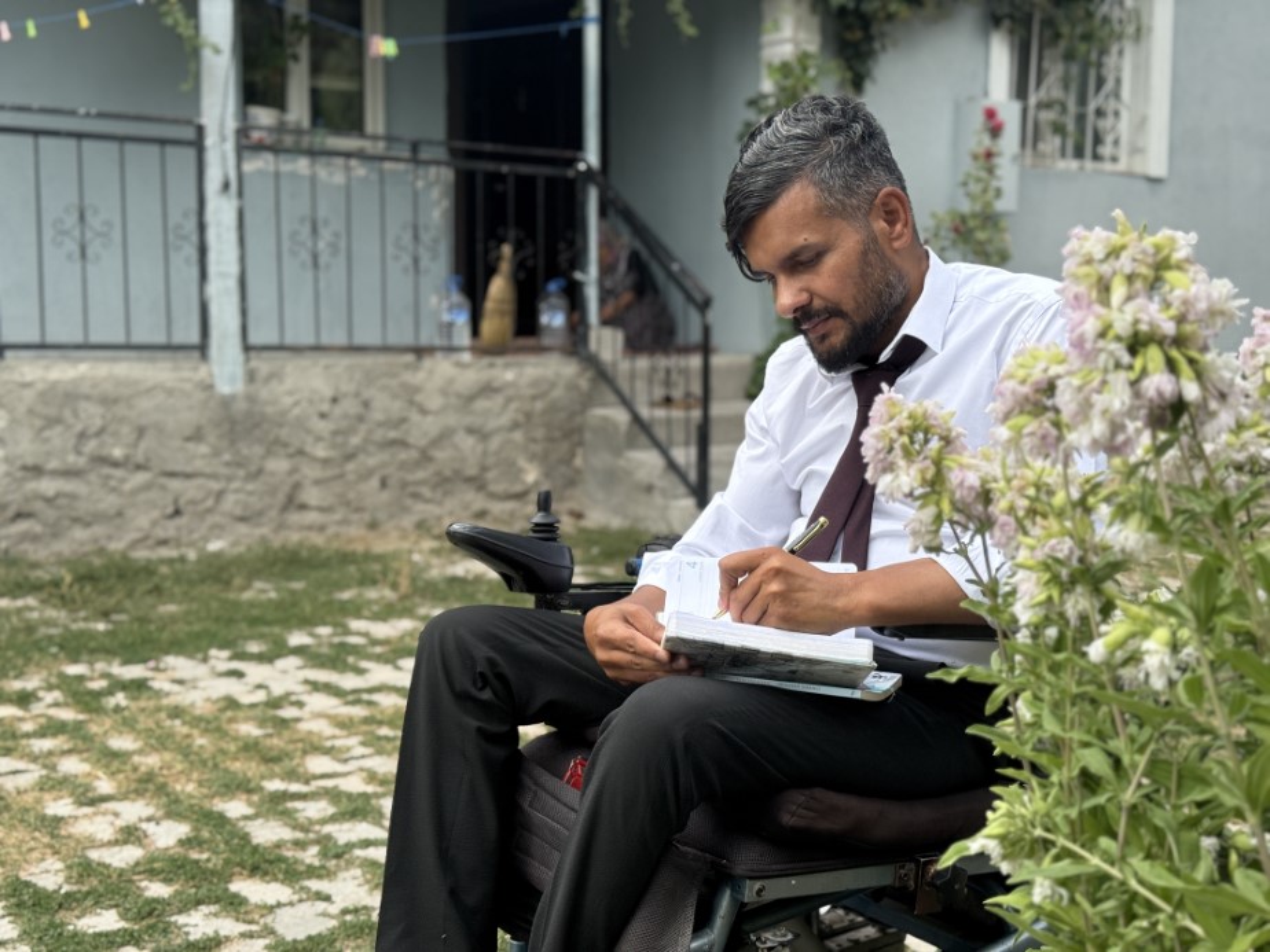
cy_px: 476
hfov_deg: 39.7
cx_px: 635
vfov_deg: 30.3
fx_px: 1761
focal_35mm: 48
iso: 80
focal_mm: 6.76
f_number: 1.78
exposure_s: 1/1608
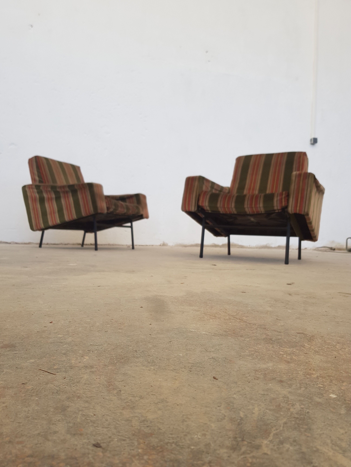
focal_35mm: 26
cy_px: 234
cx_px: 176
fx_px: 352
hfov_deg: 53.1
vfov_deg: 67.3
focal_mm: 4.2
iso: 50
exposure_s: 1/50
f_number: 1.7
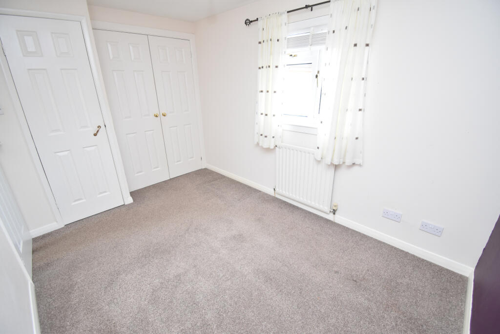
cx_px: 250
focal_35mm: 15
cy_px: 167
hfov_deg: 100.4
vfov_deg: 77.3
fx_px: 208
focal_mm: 10
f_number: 4.5
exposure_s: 1/125
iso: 800
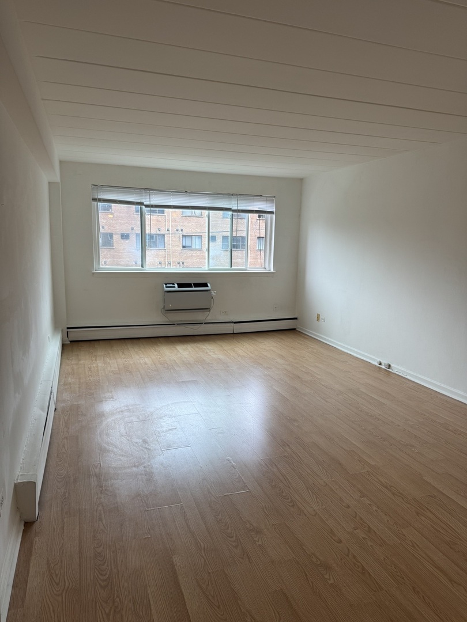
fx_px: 432
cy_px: 311
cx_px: 234
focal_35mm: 24
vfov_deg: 71.6
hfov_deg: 56.8
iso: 64
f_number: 1.78
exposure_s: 1/120
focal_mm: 6.76
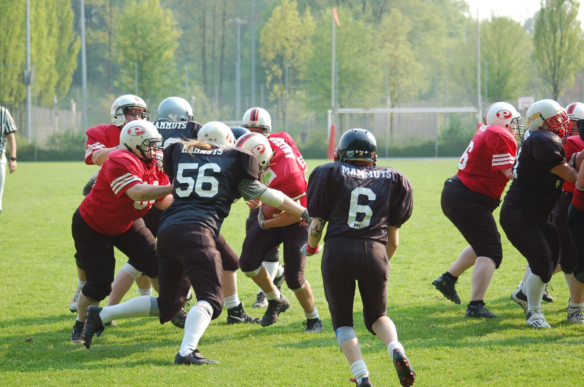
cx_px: 292
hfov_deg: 16.7
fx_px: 1992
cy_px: 194
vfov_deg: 11.1
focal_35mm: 123
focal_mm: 82
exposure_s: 1/800
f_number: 4
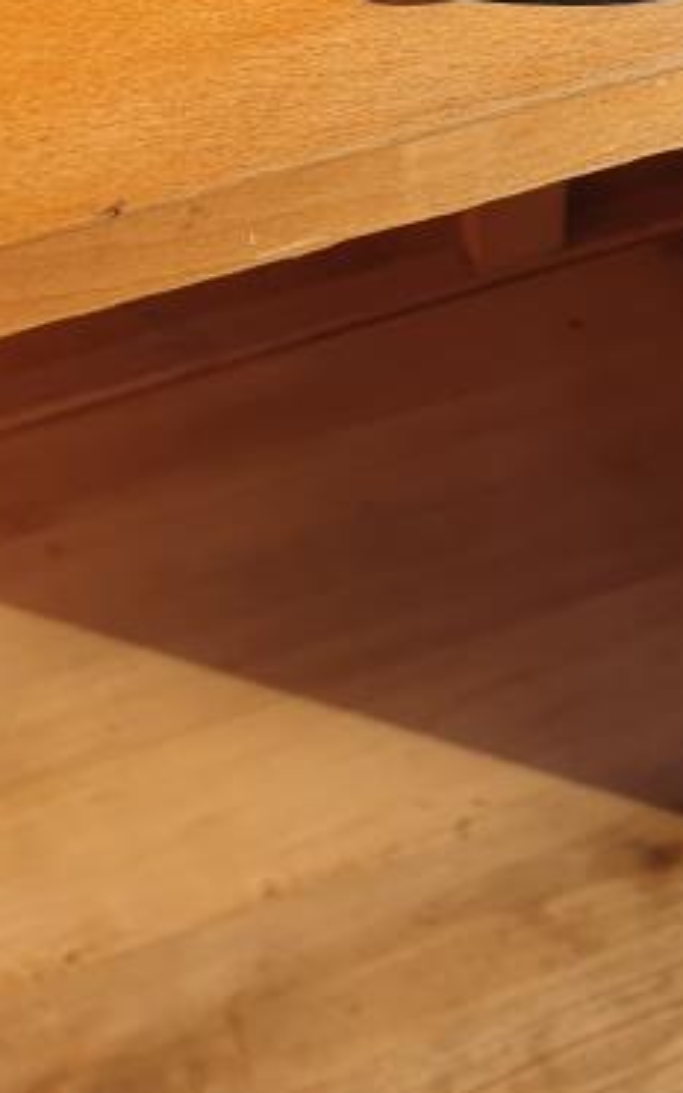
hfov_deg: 17.0
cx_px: 539
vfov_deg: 25.3
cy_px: -88
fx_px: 2263
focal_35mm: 76
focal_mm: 4.3
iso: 50
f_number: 2.4
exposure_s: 1/404
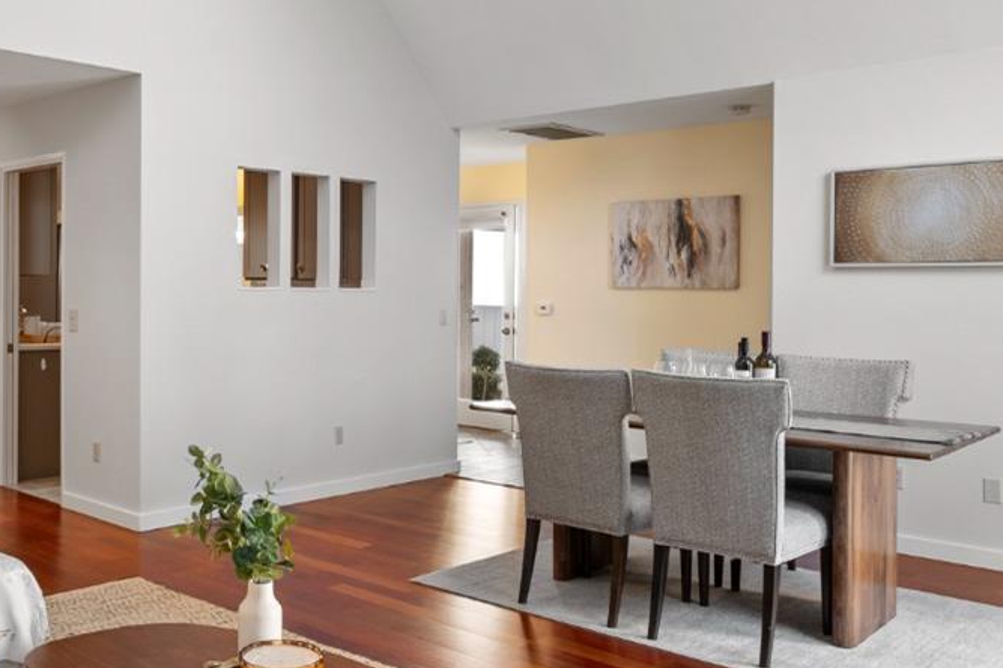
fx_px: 1002
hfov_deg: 51.6
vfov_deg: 36.8
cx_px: 292
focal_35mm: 36
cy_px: 292
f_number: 8
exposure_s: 1/4
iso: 400
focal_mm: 16
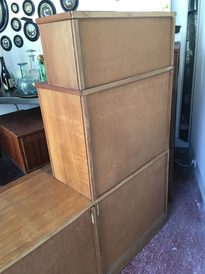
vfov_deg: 61.7
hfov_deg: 48.2
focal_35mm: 29
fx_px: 229
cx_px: 102
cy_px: 137
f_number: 2.2
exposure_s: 1/33
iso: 50
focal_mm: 4.15
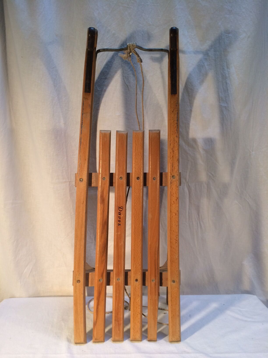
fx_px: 299
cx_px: 134
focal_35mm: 29
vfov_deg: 61.7
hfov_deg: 48.2
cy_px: 179
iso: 50
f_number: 2.2
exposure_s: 1/33
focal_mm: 4.15
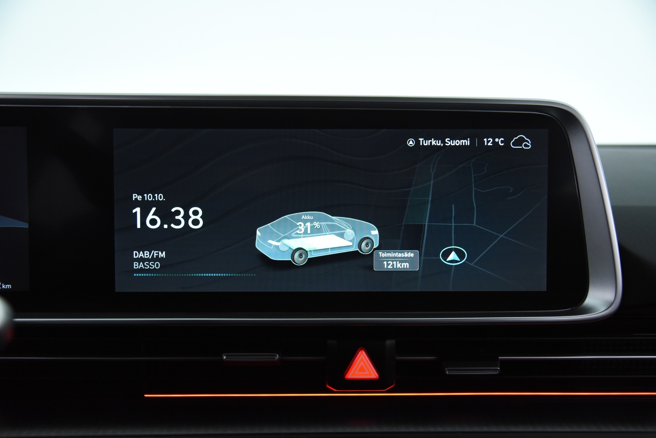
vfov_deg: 35.1
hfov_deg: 50.7
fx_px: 693
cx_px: 328
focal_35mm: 38
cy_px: 219
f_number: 4
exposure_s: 1/80
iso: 4000
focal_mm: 38
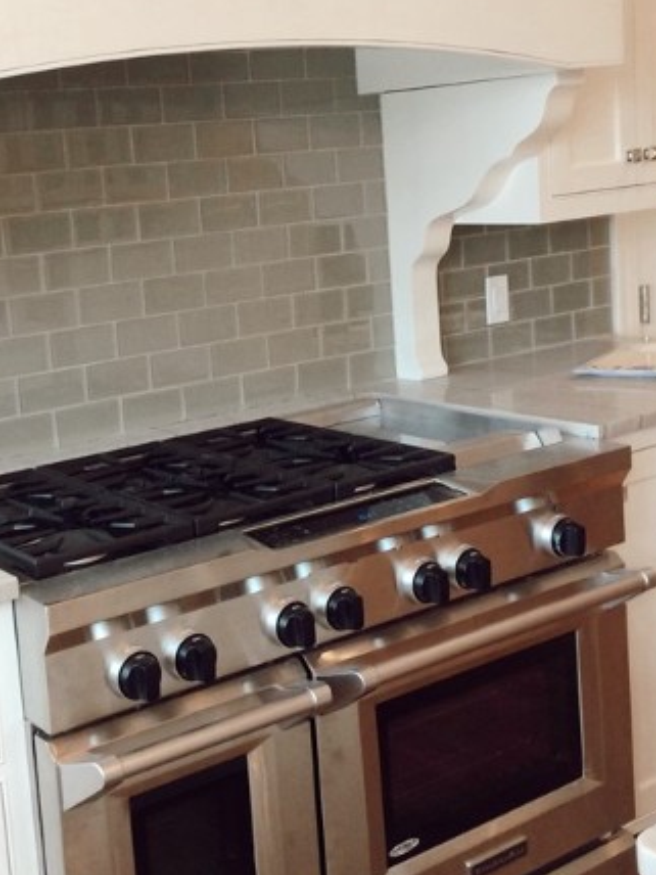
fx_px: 1314
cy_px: 339
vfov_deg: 36.6
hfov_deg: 27.8
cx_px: 194
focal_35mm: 52
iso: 80
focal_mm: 4.15
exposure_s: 1/30
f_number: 2.2
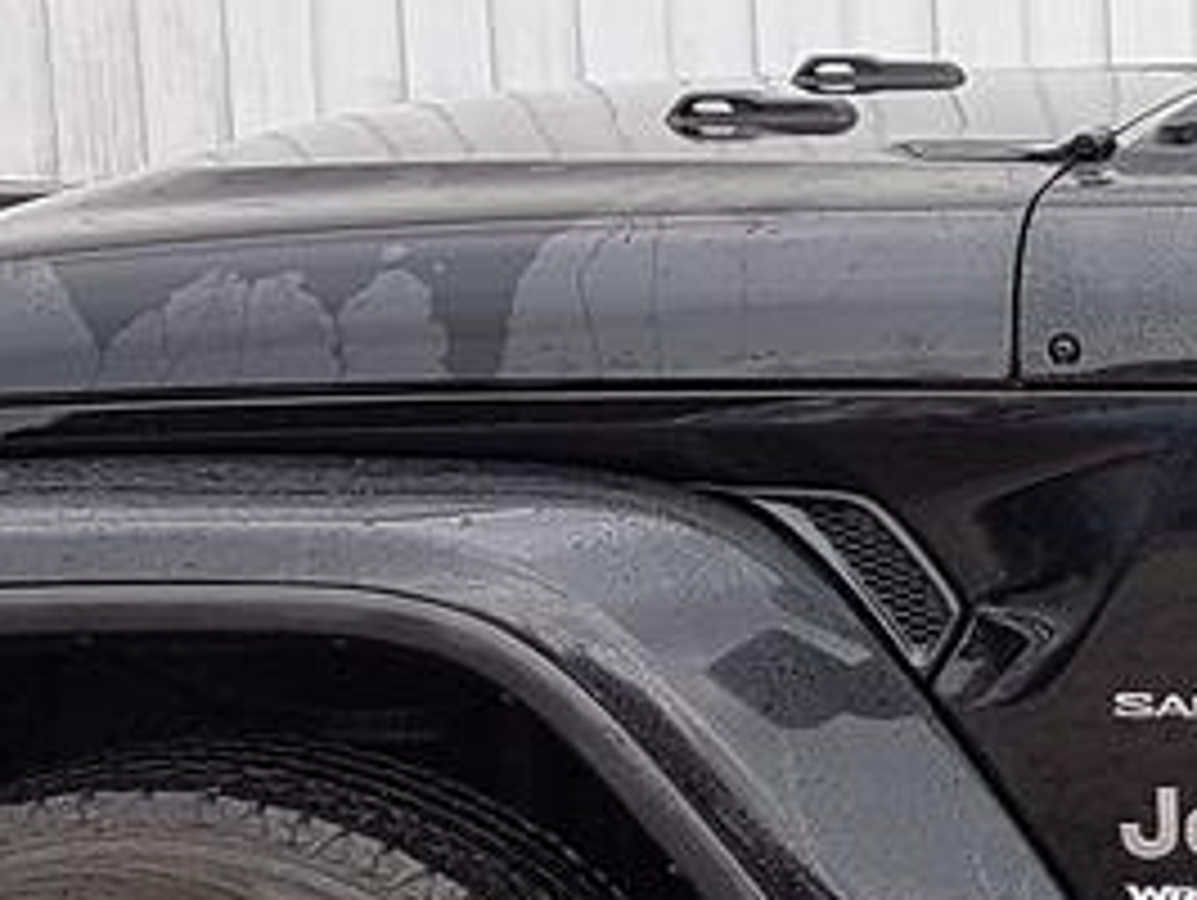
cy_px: 675
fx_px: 4326
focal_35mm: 125
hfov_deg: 13.9
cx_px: 2223
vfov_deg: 11.8
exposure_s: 1/646
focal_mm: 4.2
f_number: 1.7
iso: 40
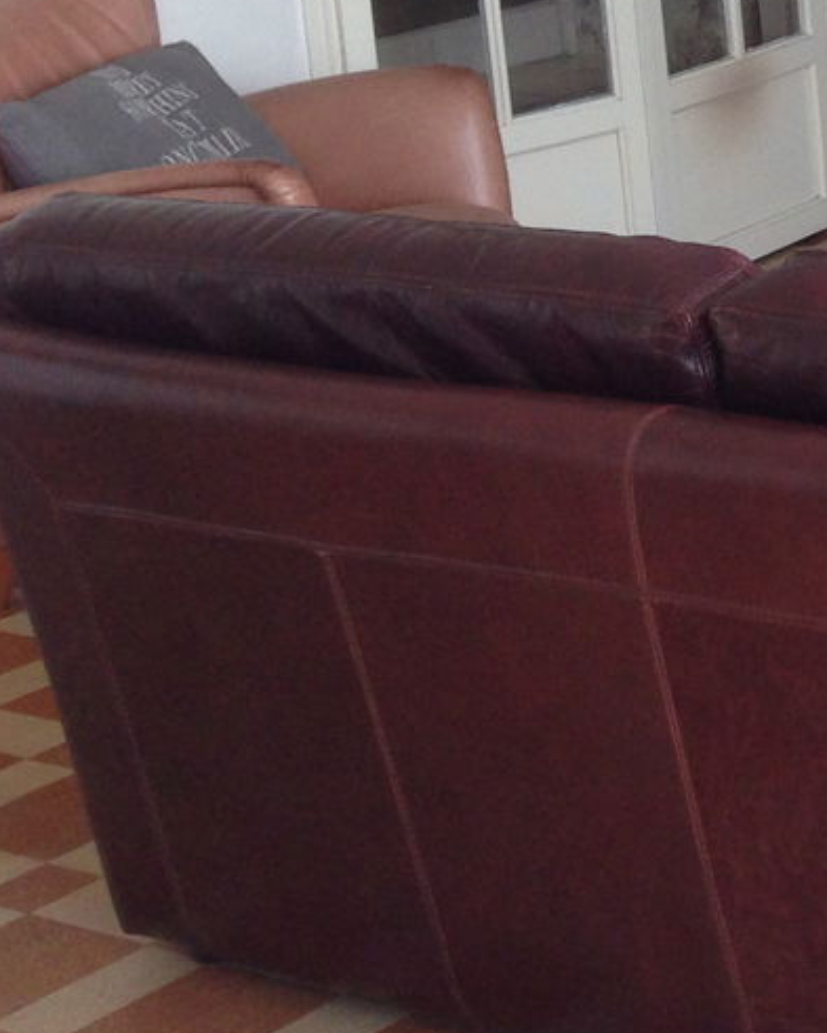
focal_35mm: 105
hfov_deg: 12.8
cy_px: 19
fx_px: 3211
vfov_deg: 17.9
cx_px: 1643
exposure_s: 1/120
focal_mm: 4.12
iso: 80
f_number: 2.4
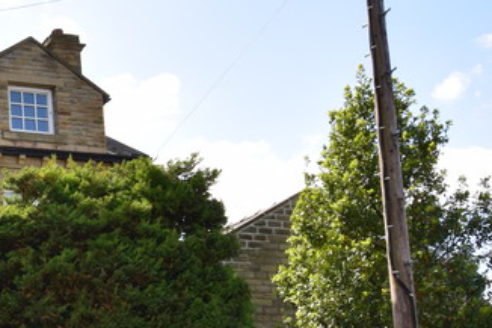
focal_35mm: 66
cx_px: -165
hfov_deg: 25.7
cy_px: 299
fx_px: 902
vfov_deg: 20.2
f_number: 10
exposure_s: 1/250
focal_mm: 14
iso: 400
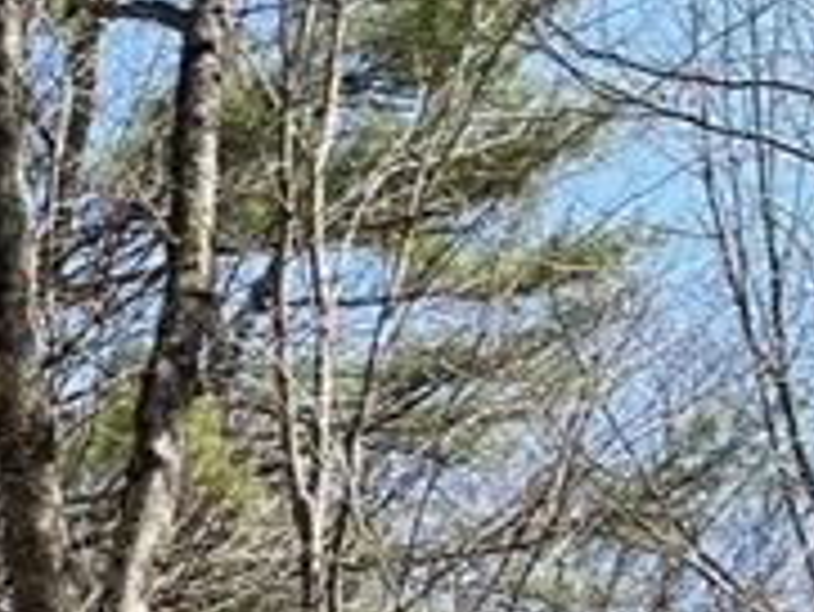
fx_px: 3459
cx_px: -630
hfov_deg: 12.3
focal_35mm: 147
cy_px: 1494
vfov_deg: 9.1
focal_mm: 5.7
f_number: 1.5
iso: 50
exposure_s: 1/1645
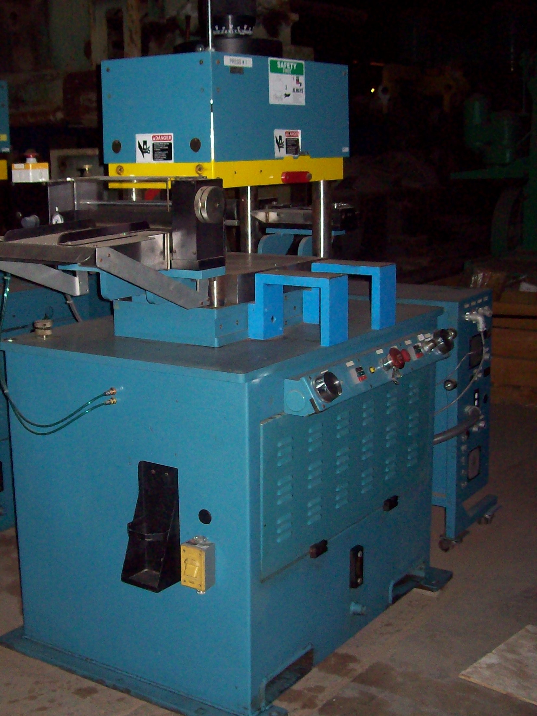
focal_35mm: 50
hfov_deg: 29.0
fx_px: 1034
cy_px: 352
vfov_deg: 38.2
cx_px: 217
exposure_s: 1/64
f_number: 2.7
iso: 200
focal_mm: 6
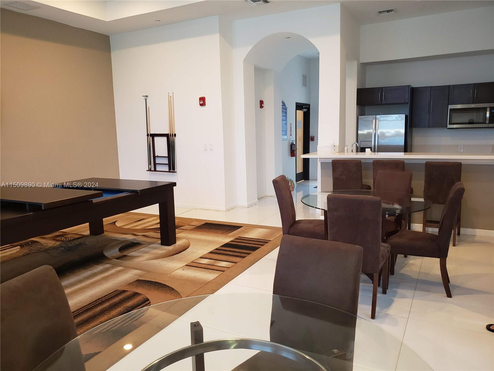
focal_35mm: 26
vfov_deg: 53.1
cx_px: 247
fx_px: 371
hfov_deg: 67.3
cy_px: 186
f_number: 1.5
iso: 100
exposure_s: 1/24
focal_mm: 4.3
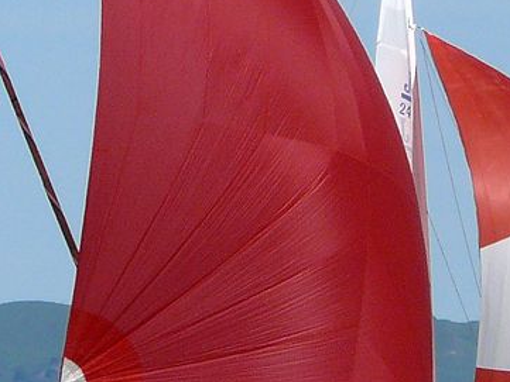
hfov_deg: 1.5
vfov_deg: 1.1
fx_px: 19985
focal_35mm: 1356
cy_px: 173
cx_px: 247
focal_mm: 51
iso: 100
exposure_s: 1/1000
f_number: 5.6
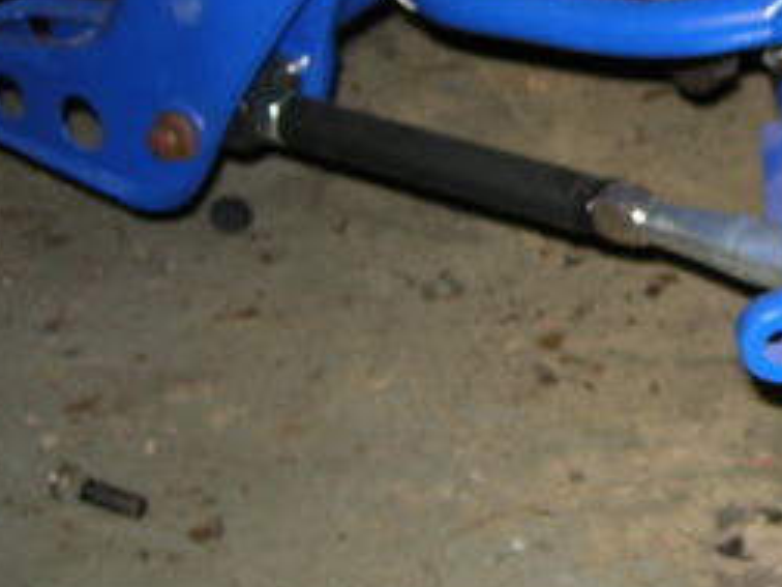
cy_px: 31
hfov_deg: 21.1
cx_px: 822
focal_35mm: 89
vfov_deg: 16.3
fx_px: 2011
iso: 73
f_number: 2.8
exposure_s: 1/60
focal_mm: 5.7
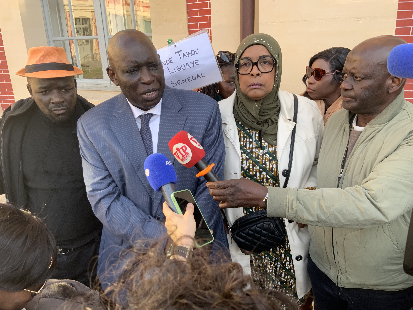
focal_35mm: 29
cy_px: 155
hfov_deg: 61.7
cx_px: 206
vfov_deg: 48.2
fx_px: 346
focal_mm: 3
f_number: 1.8
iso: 16
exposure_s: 1/135
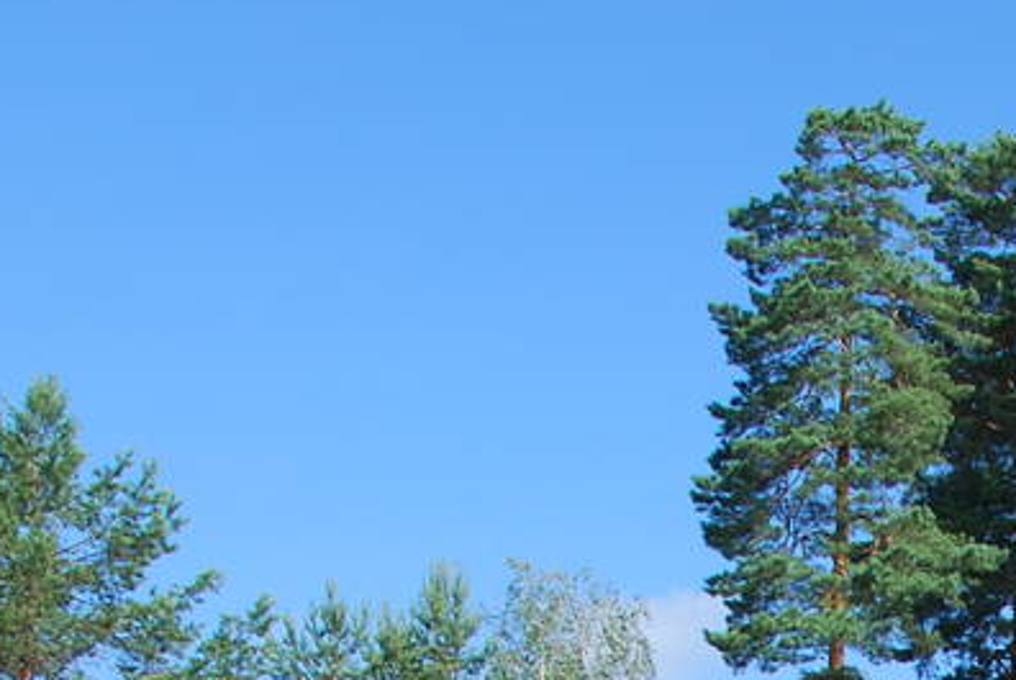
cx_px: 1201
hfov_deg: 17.9
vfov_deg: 11.5
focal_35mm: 109
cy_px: 1295
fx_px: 3080
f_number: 7.1
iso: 100
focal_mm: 18
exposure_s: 1/200
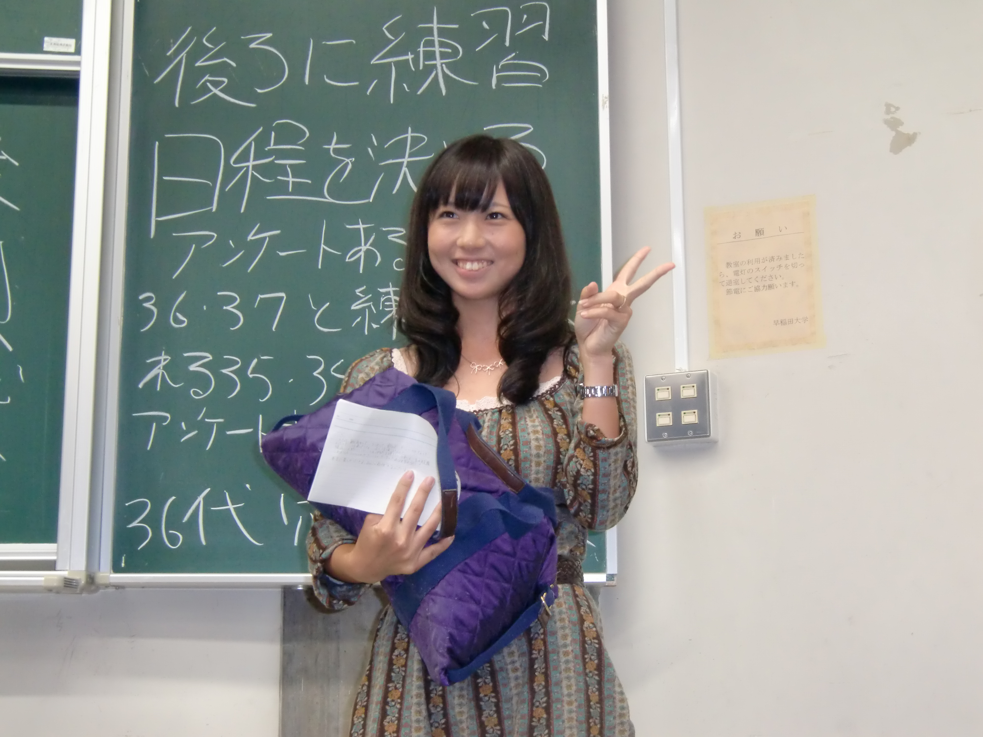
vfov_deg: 26.6
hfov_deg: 34.9
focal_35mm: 55
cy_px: 368
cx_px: 492
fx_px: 1562
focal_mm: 9.8
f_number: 4.2
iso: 400
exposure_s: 1/60
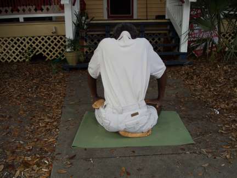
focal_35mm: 44
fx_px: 301
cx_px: 118
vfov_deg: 32.9
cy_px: 89
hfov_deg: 42.9
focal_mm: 6
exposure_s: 1/400
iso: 100
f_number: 3.5
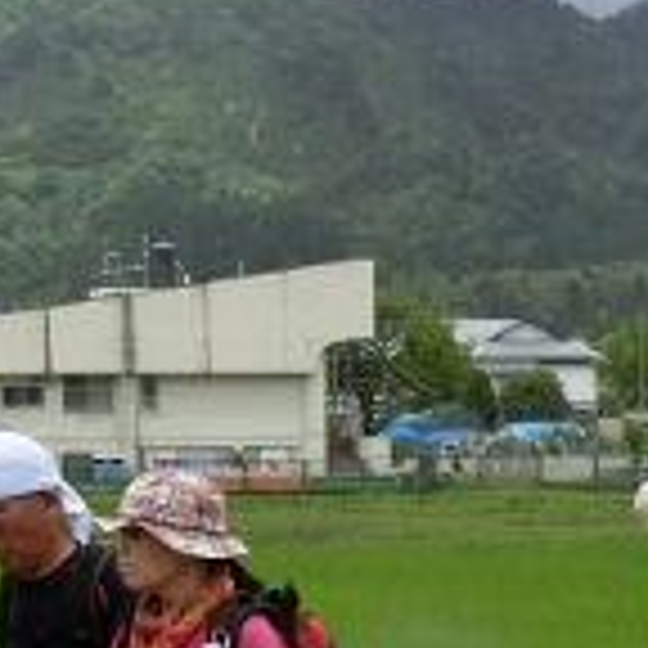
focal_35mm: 142
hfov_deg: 12.3
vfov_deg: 12.2
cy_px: 639
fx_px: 3007
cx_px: 324
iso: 80
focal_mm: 5.2
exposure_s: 1/640
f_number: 3.7
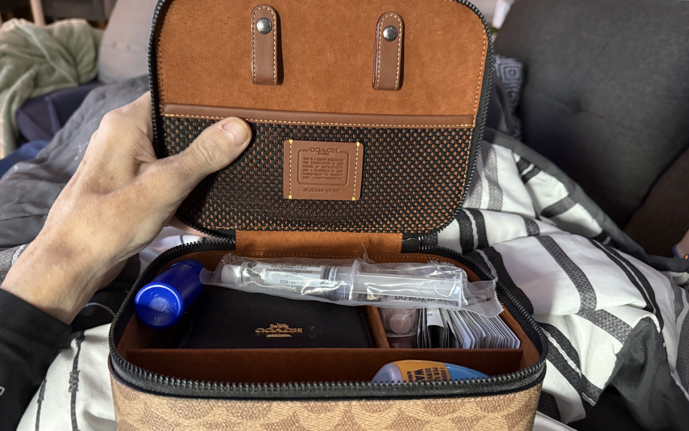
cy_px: 229
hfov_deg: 70.4
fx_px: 488
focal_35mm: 26
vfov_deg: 47.6
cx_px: 344
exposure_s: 1/30
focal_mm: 6.76
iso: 800
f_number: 1.78
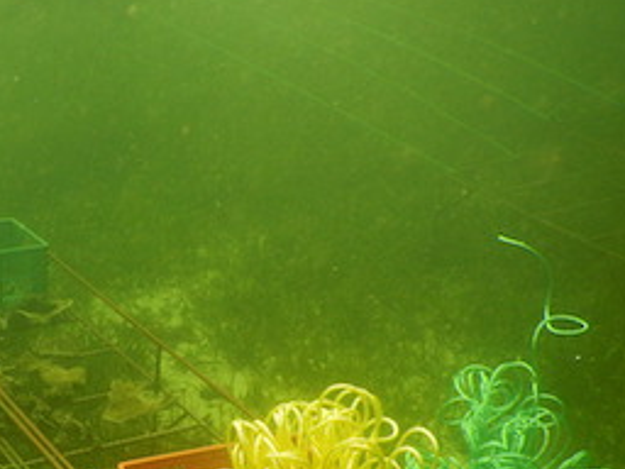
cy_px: 396
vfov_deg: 30.5
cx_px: 105
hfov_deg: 39.3
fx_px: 831
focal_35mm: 46
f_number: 2.8
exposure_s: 1/100
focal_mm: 4.3
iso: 125
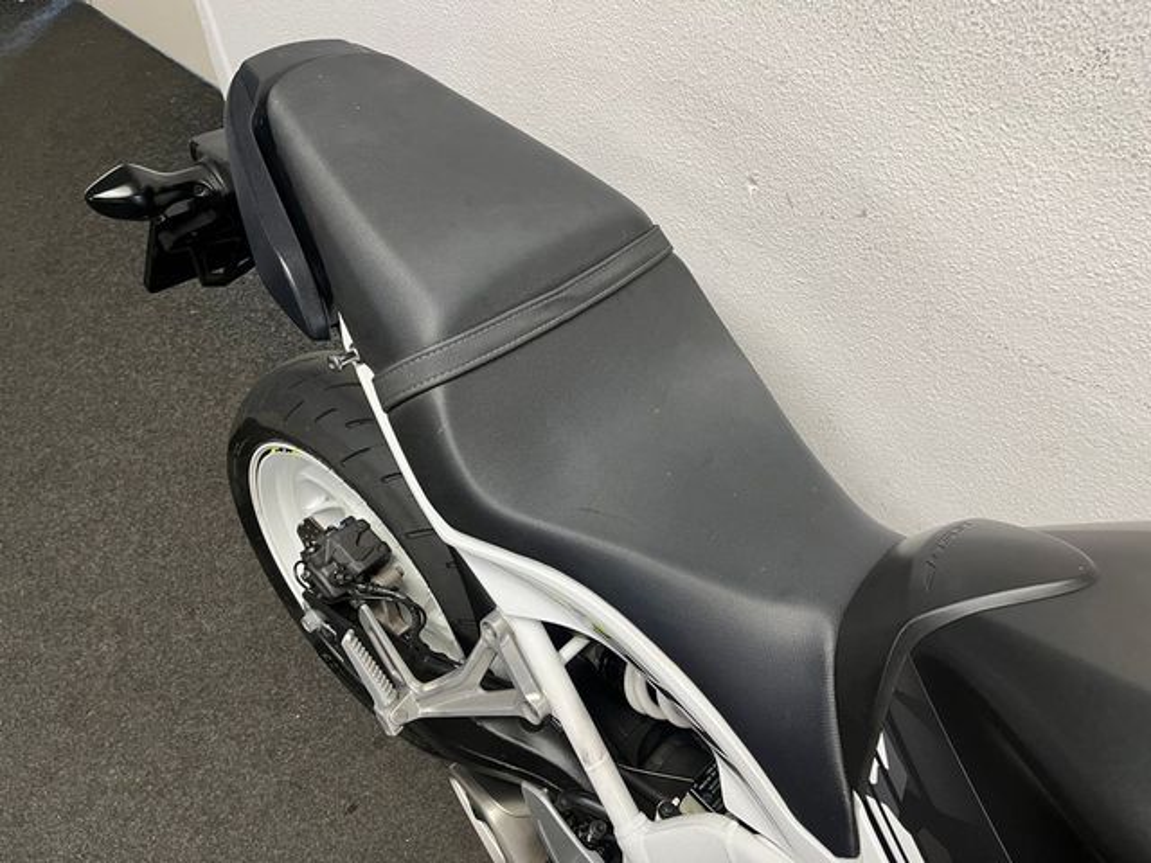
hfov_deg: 67.3
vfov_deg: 53.1
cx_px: 576
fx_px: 865
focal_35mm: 26
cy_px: 432
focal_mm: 5.1
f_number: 1.6
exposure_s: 1/50
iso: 100
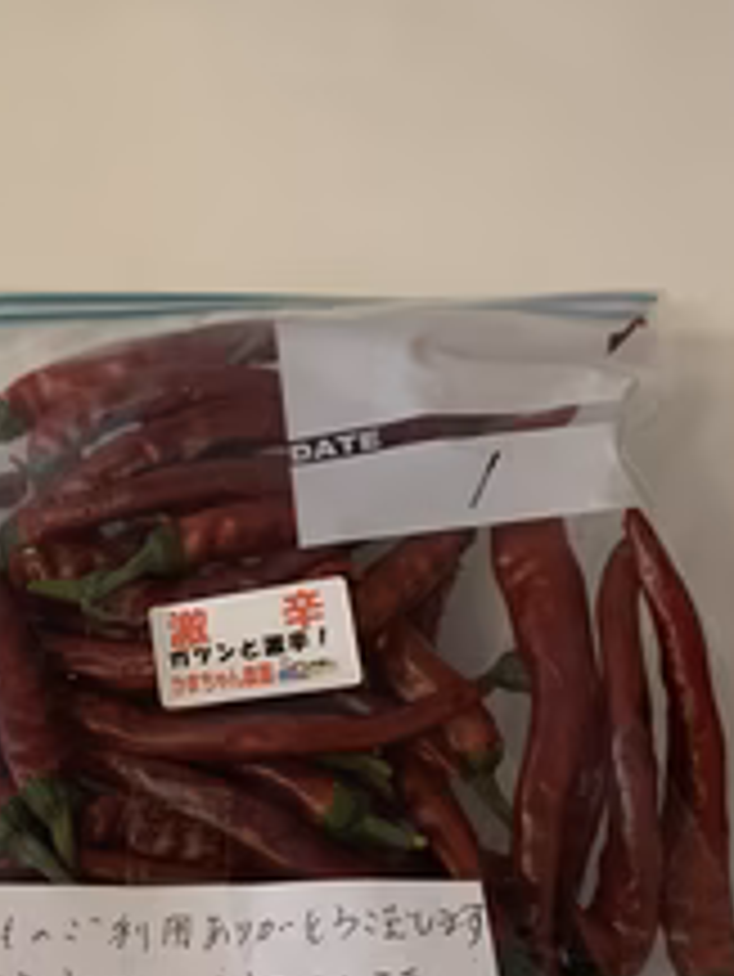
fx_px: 1356
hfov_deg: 29.3
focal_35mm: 48
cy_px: 724
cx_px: 108
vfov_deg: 38.7
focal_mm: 4.25
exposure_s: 1/60
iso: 200
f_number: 1.8
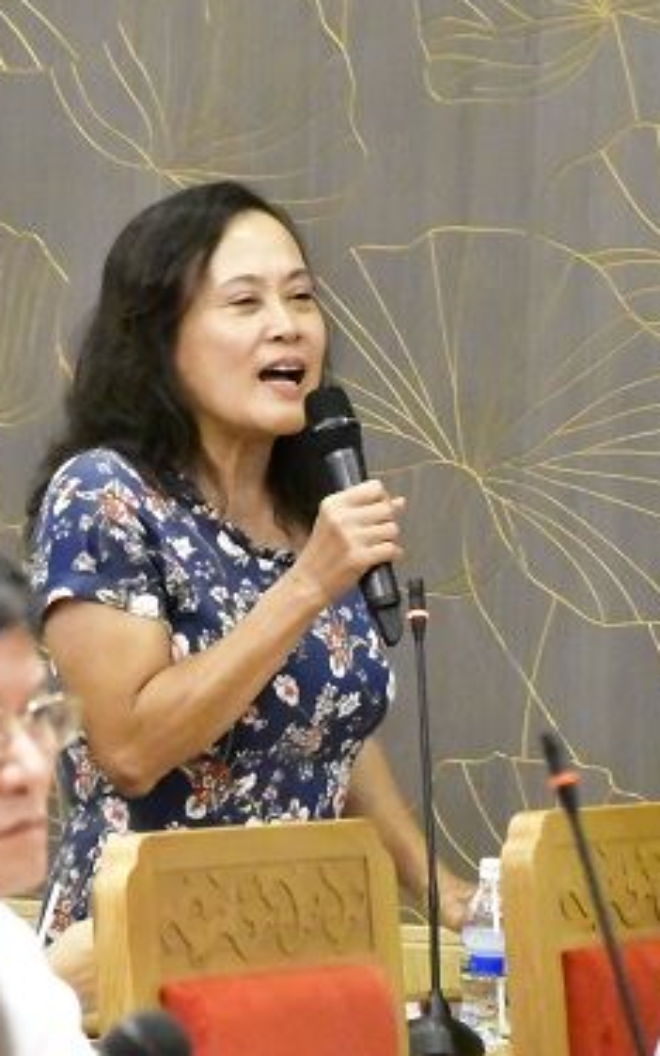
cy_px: 536
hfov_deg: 3.6
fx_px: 10583
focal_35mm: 368
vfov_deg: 5.7
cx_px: 533
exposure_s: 1/200
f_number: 8
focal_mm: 150
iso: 51200
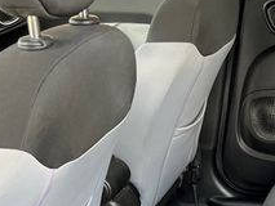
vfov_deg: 18.6
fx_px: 620
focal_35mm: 78
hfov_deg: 22.8
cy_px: 188
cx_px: 338
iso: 100
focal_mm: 5.7
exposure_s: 1/121
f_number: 1.5
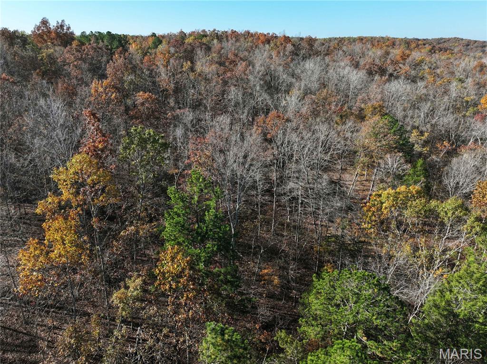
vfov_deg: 56.7
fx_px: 337
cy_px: 182
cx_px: 244
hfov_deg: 71.6
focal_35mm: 24
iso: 180
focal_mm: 12.29
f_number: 2.8
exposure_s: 1/1600
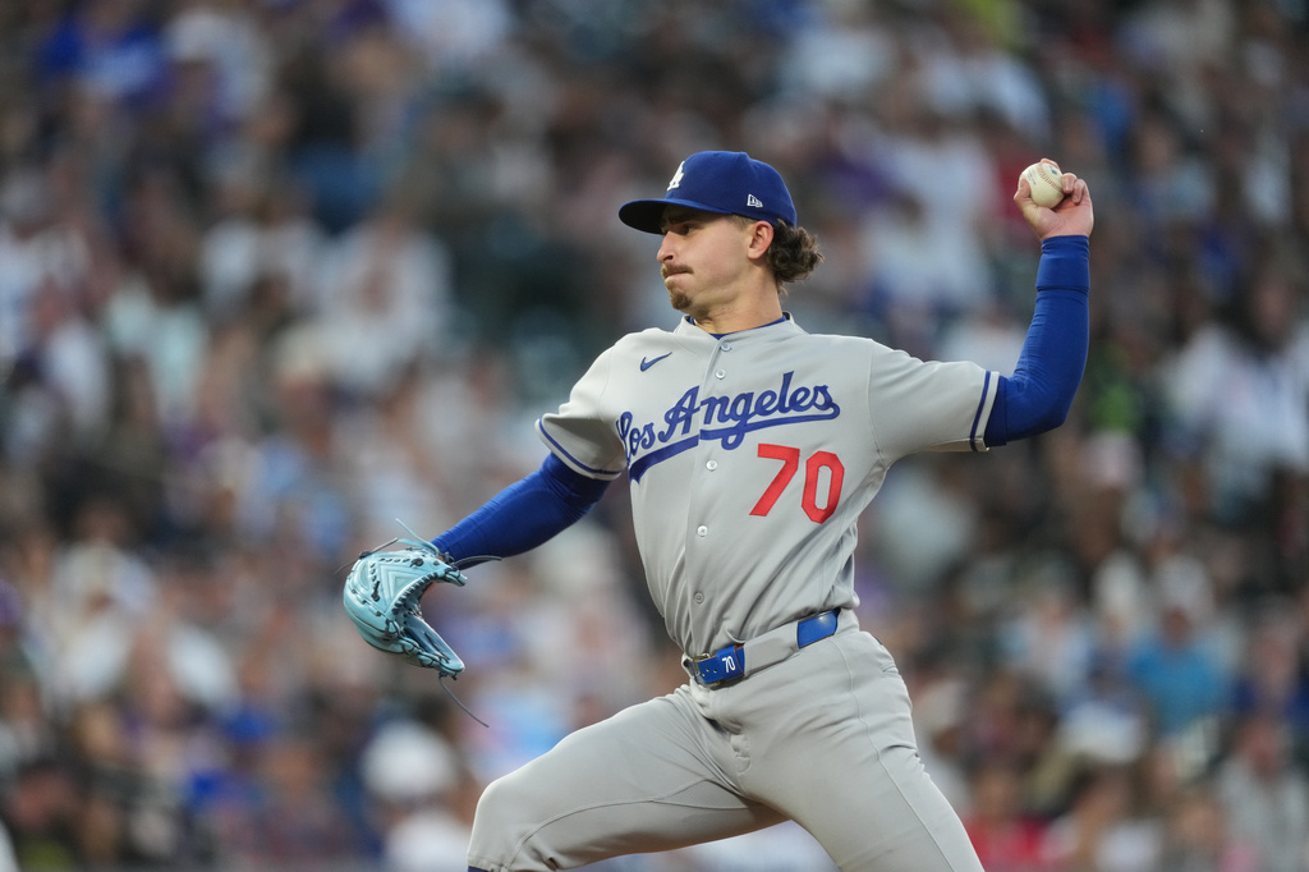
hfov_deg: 3.4
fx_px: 21808
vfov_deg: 2.3
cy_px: 436
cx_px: 654
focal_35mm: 600
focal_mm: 600
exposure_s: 1/1600
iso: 4000
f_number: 4
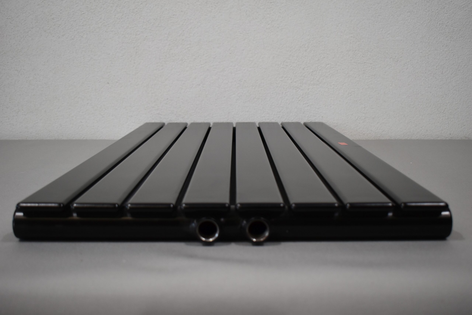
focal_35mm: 40
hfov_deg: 47.9
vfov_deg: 33.0
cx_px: 236
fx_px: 531
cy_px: 158
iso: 500
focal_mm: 27
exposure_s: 1/250
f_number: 4
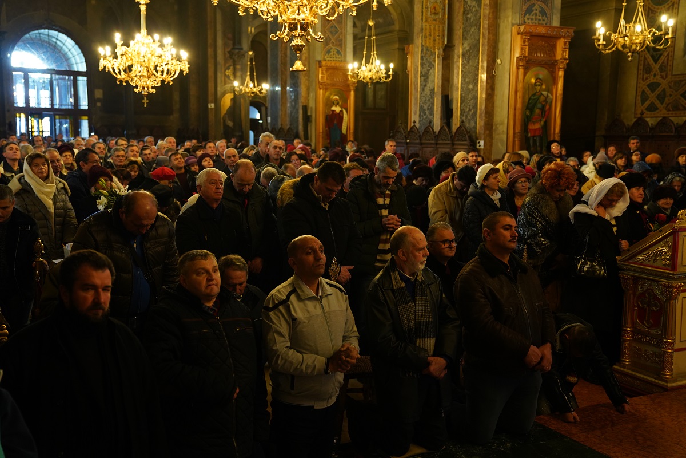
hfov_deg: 48.5
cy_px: 229
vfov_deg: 33.4
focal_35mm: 40
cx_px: 343
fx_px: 762
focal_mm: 40
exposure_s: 1/50
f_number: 2.8
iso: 2000
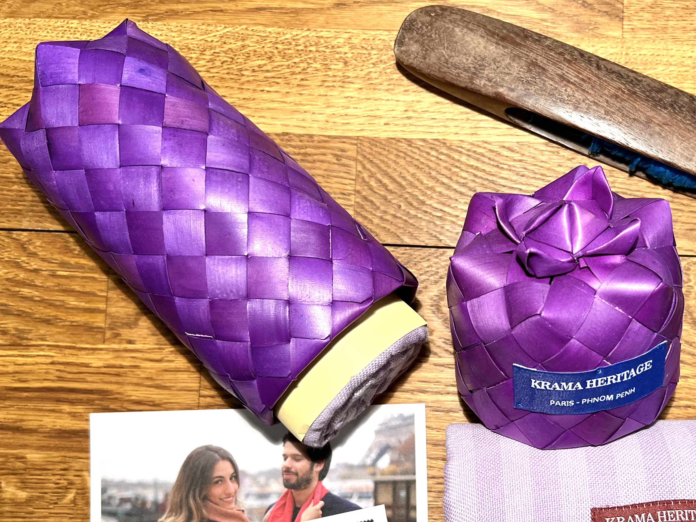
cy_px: 397
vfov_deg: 35.1
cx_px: 493
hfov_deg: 45.7
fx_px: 804
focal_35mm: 40
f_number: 1.5
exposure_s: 1/100
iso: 100
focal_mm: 5.7
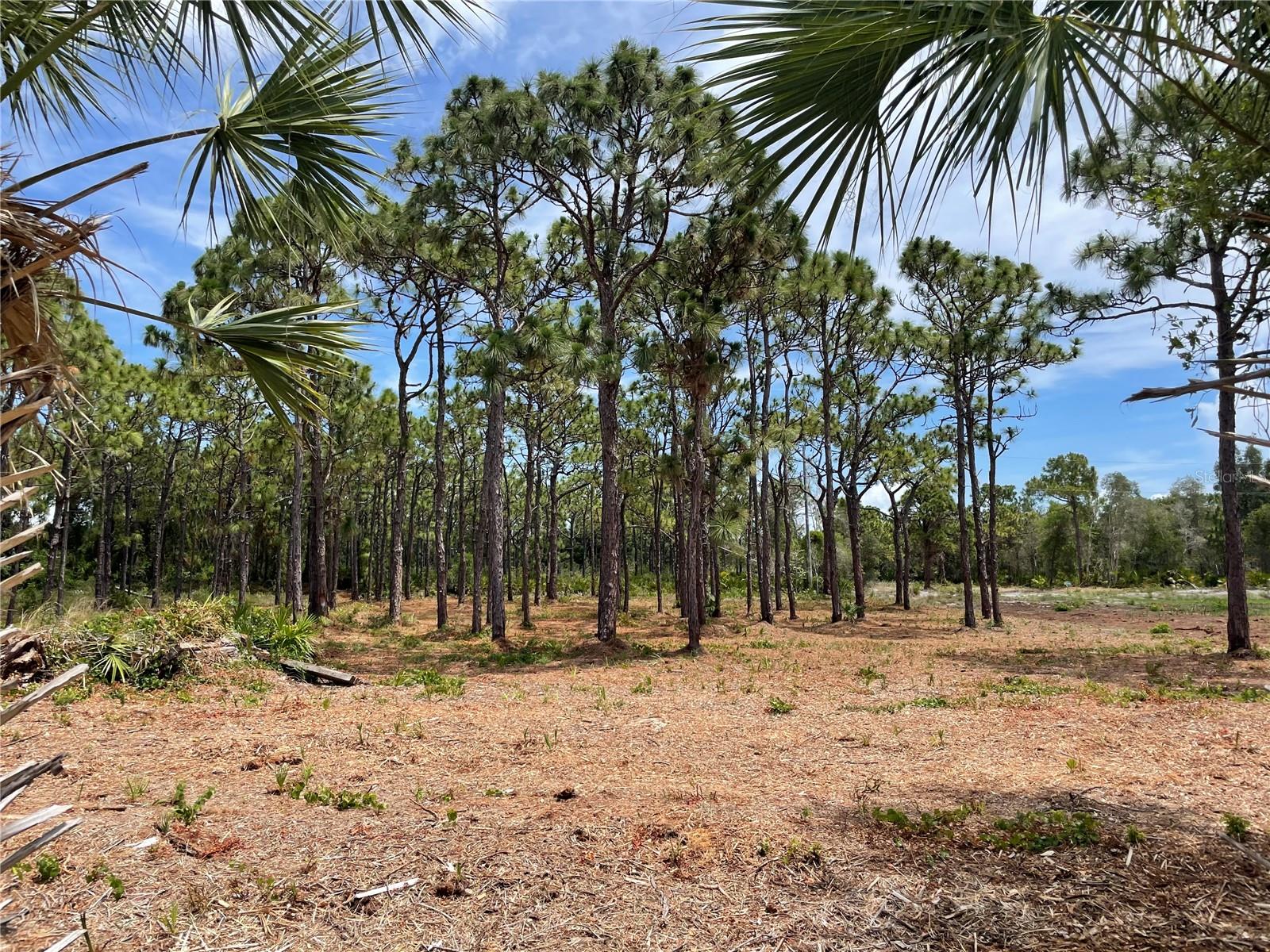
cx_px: 635
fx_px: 954
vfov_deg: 53.1
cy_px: 476
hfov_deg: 67.3
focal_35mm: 26
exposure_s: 1/2681
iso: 32
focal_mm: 4.2
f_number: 1.6
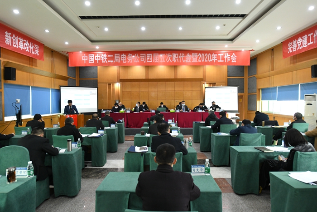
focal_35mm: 20
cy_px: 106
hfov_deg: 84.0
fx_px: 176
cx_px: 158
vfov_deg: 62.0
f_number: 5.6
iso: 2000
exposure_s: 1/80
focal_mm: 20
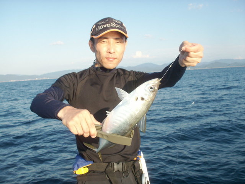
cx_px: 122
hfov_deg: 50.1
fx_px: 262
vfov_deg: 38.7
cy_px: 92
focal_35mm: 37
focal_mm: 7.7
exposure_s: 1/125
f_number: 7.1
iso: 50
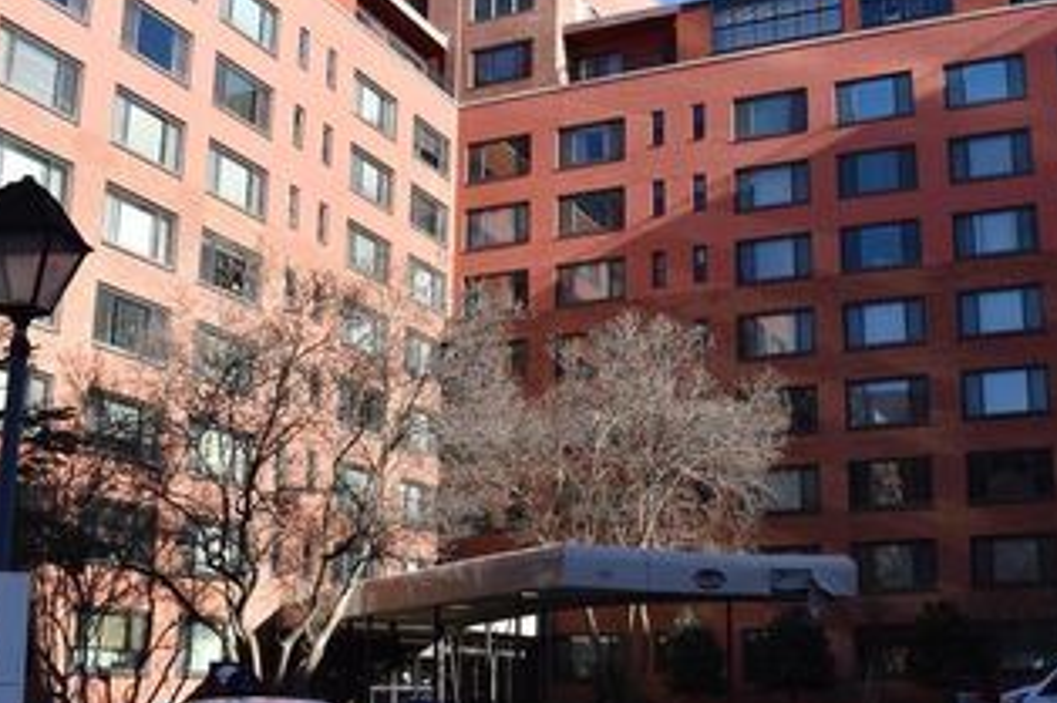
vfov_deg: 31.0
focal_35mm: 43
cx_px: 680
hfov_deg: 45.0
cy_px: 452
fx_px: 1262
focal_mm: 18
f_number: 7.1
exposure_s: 1/1000
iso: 800
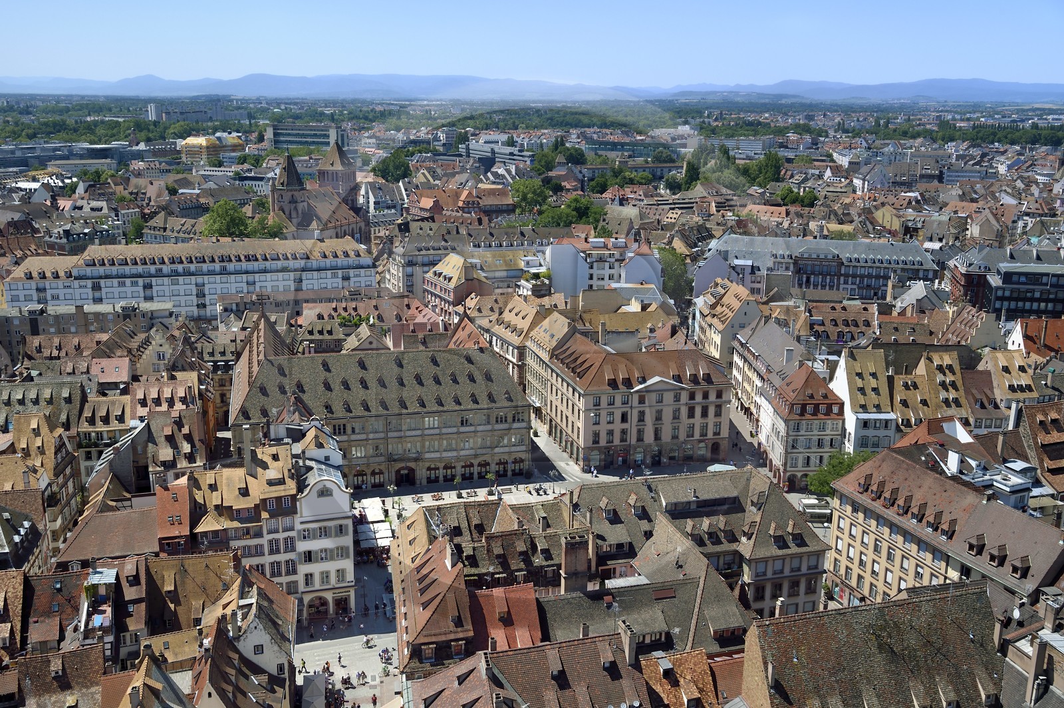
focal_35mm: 34
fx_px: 1004
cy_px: 354
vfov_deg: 38.8
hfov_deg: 55.8
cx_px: 532
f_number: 10
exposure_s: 1/250
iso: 200
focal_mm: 34
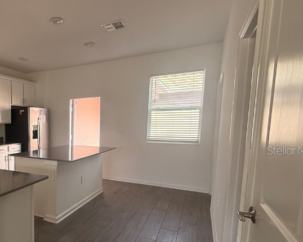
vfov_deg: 54.4
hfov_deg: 57.0
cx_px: 32
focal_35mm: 26
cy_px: 150
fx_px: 233
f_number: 2.2
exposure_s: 1/99
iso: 125
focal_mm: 2.22
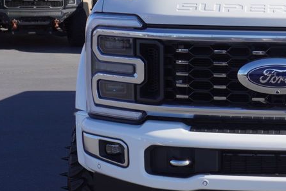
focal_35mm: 93
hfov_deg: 21.3
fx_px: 740
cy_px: 88
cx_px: 271
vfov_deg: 14.7
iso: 100
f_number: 8
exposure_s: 1/200
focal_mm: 27
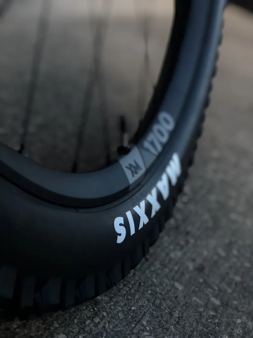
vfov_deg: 36.8
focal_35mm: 52
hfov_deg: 28.0
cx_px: 126
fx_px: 507
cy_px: 169
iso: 25
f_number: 2.4
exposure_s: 1/120
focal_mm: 6
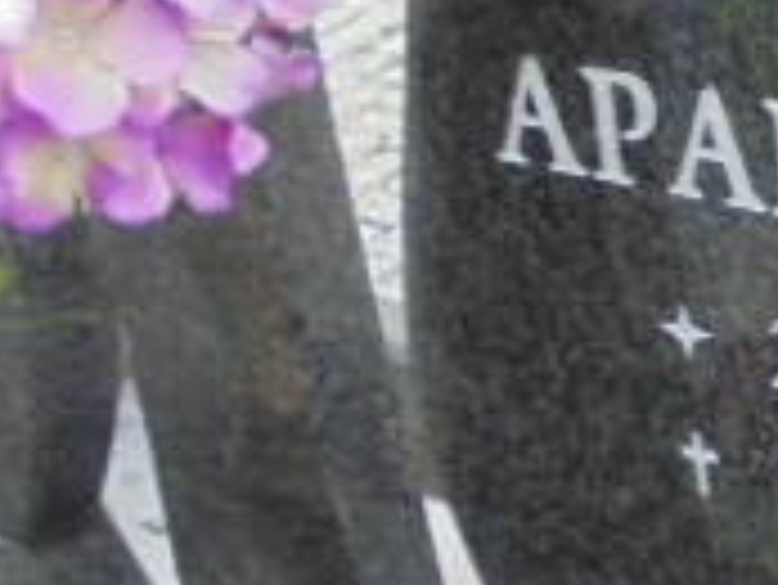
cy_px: 198
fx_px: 2159
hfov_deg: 18.6
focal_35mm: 96
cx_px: 1079
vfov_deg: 15.4
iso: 100
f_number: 3.5
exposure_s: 1/160
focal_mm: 4.6
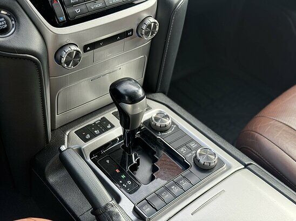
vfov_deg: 30.2
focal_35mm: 48
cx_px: 148
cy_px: 110
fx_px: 410
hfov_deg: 39.7
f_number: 1.78
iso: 100
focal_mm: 6.76
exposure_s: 1/259
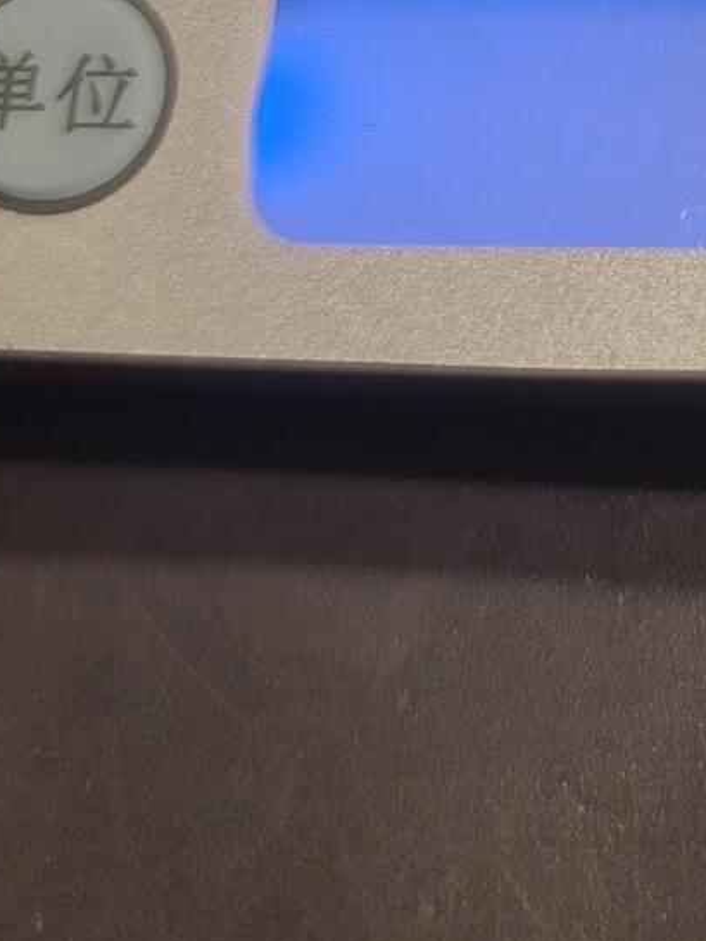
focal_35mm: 76
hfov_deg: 18.4
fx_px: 2066
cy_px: -188
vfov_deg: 23.5
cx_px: 837
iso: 80
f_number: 1.6
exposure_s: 1/100
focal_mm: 6.06
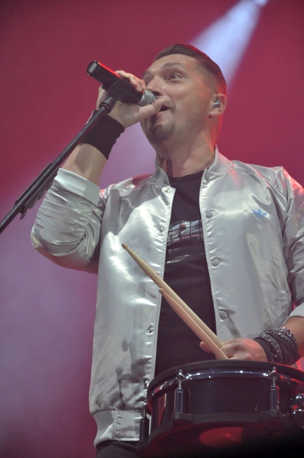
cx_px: 152
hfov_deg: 8.7
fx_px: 2001
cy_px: 229
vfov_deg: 13.1
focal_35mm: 158
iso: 1600
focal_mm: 105
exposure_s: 1/320
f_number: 5.6
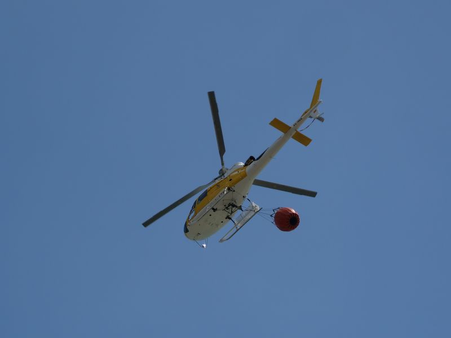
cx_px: 226
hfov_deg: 16.4
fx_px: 1563
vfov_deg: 12.3
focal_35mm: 120
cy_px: 169
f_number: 4
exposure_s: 1/5000
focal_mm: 60
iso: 200
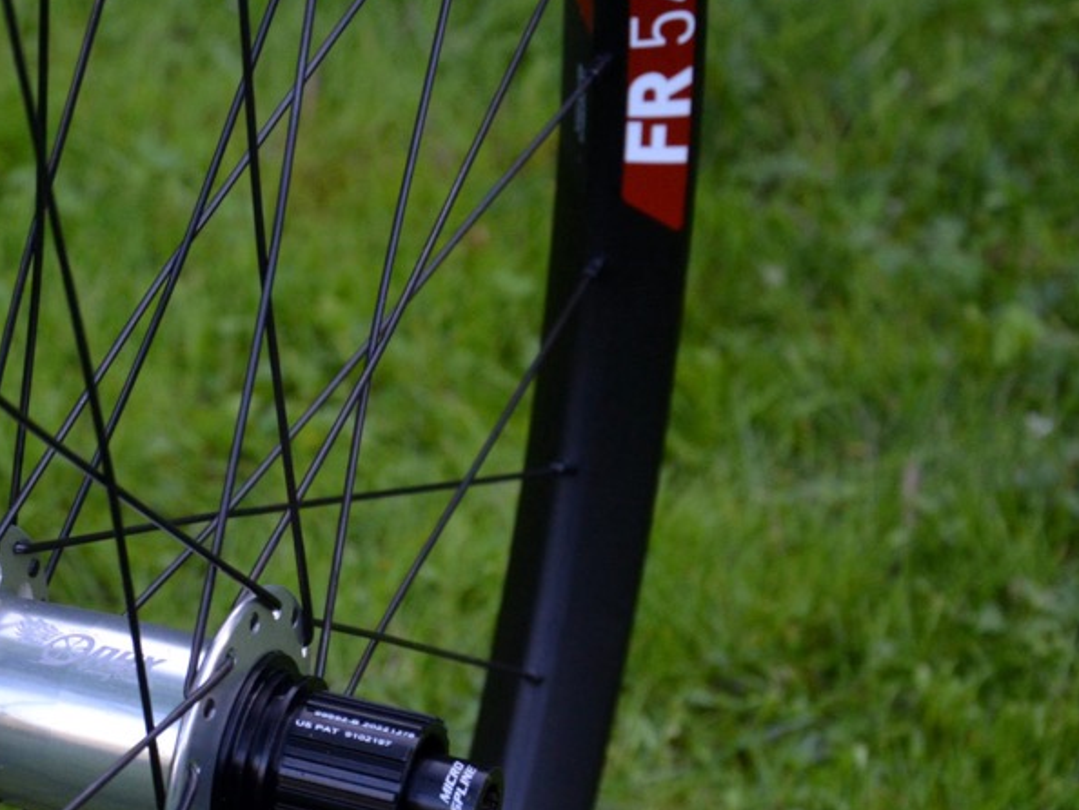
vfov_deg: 9.6
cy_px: 657
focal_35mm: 155
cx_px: 7
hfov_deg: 12.6
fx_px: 4833
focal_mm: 50
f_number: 6.3
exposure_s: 1/160
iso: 800
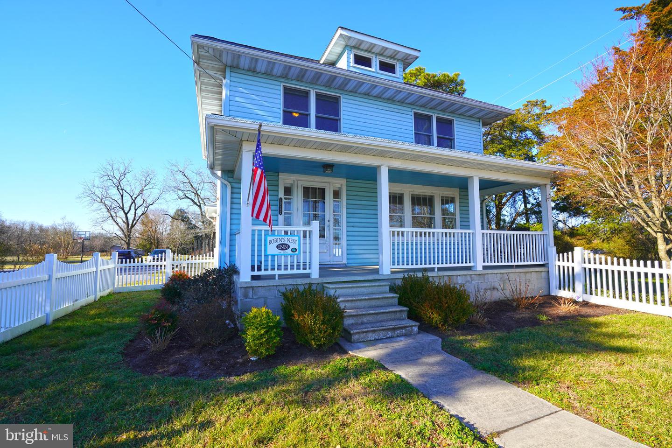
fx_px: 299
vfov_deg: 73.7
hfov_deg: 96.7
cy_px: 224
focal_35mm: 16
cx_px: 336
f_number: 8
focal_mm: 16
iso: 100
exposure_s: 1/125
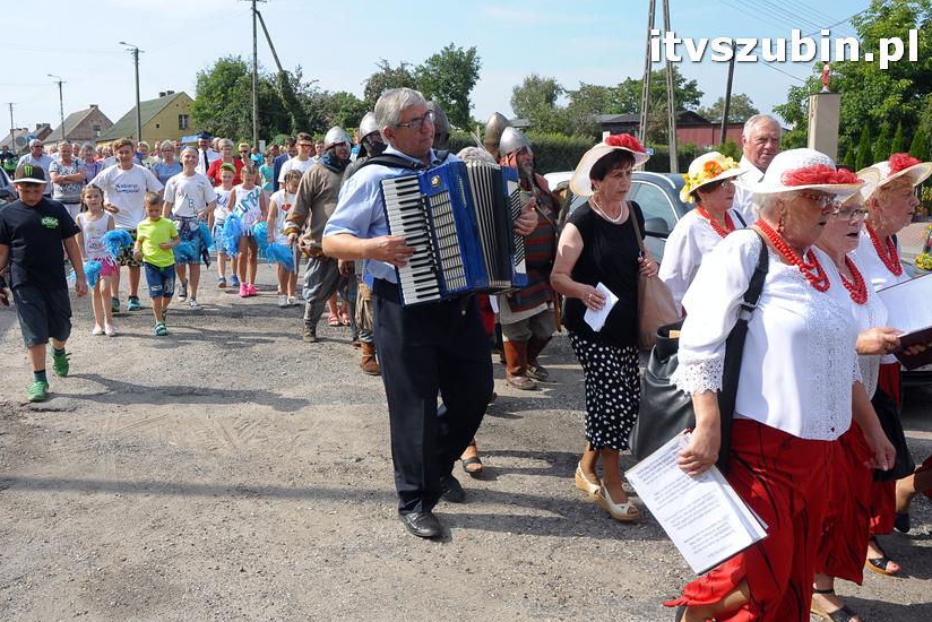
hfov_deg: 55.8
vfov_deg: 38.9
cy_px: 313
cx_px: 477
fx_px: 880
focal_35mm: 34
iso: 640
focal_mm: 22
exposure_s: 1/640
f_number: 13
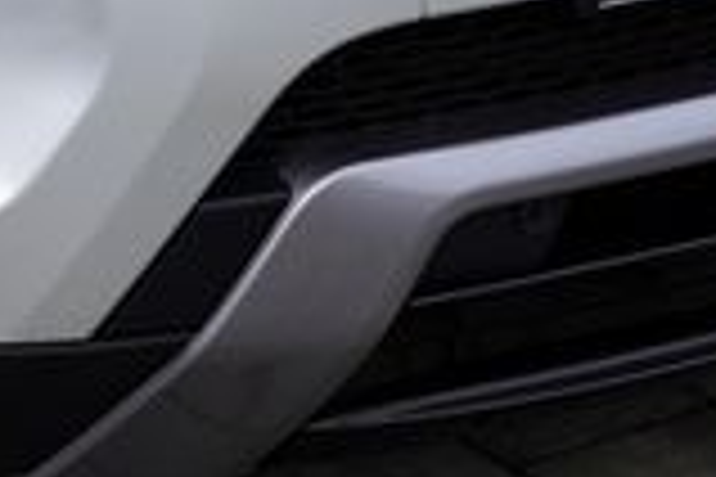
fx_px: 4236
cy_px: -572
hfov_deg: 9.5
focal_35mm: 213
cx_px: -158
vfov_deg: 6.2
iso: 100
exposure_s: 1/125
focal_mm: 33
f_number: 9
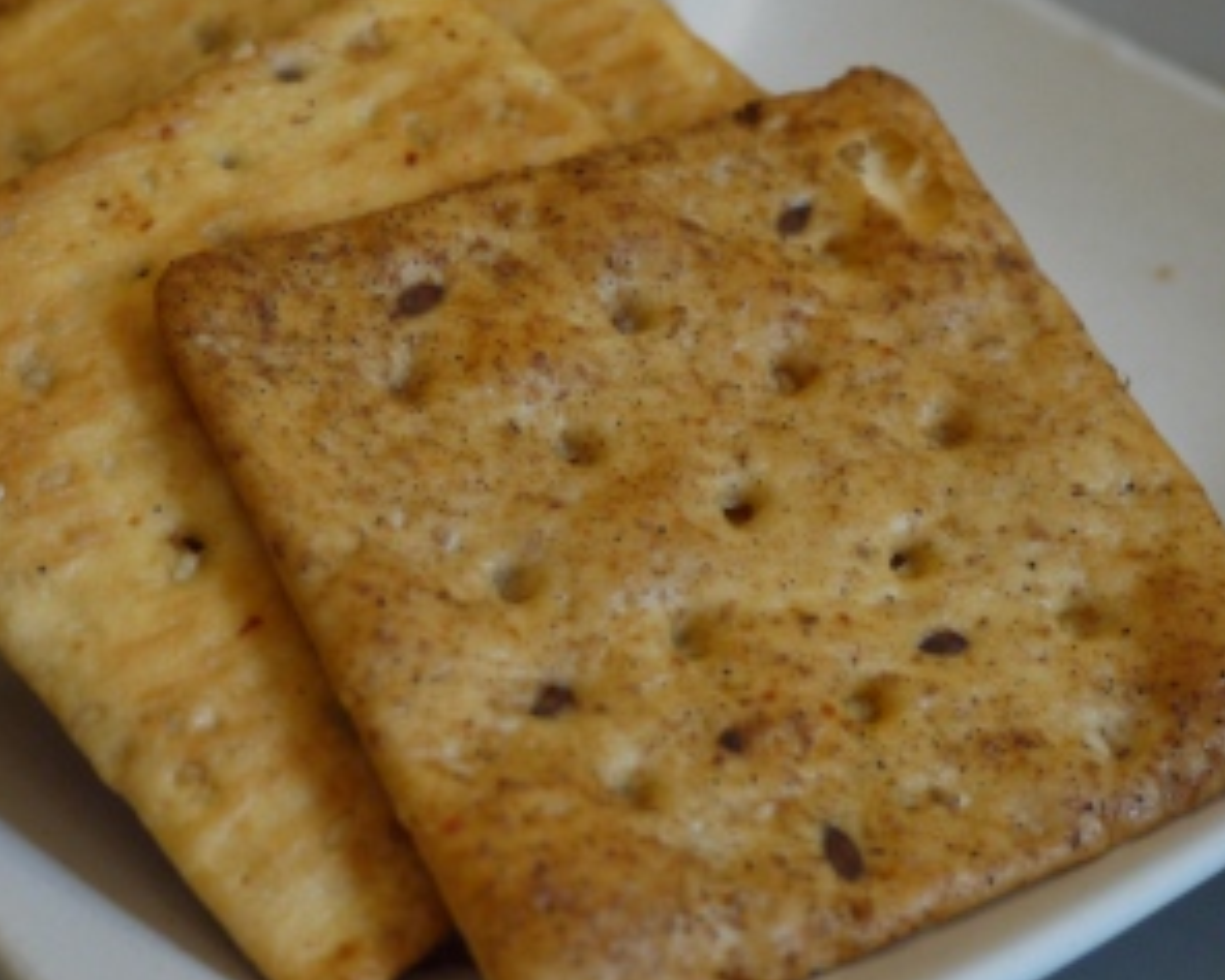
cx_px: 492
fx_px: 2357
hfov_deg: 29.1
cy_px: 393
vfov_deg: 23.5
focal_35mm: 65
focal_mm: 22
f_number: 4.7
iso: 800
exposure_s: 1/60
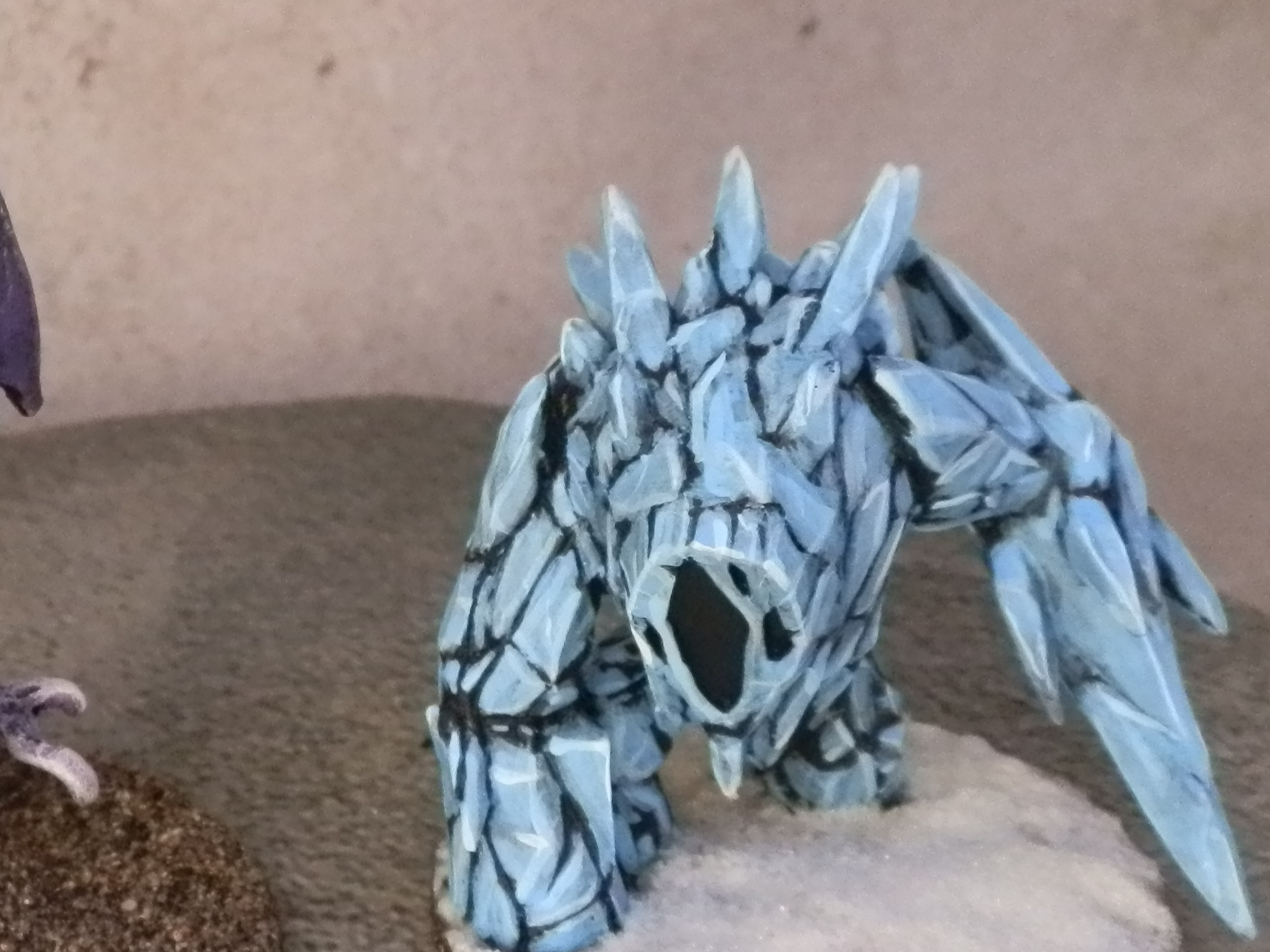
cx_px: 285
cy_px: 426
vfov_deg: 24.0
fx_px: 2238
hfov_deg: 31.0
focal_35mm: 61
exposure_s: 1/125
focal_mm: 5
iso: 400
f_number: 3.1
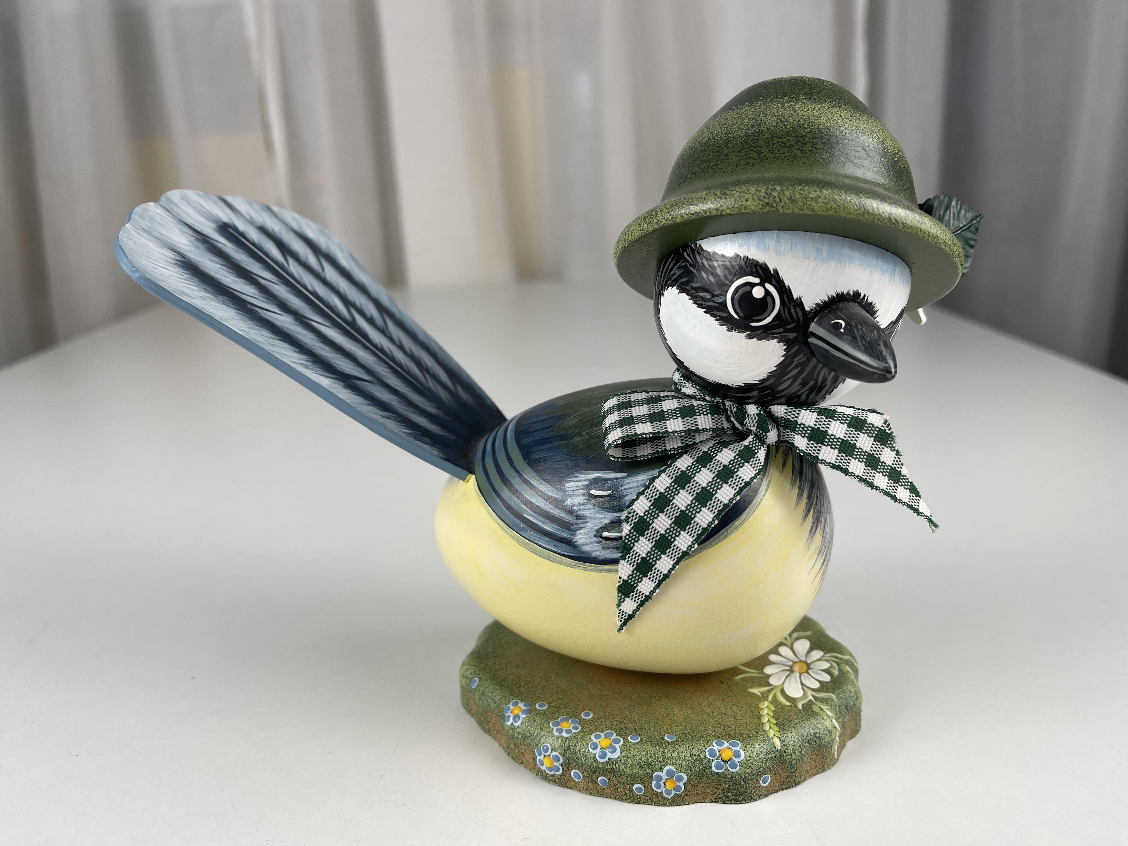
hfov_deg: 69.4
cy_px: 423
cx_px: 564
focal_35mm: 25
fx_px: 815
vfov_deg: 54.9
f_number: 1.6
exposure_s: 1/178
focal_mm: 5.1
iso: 32
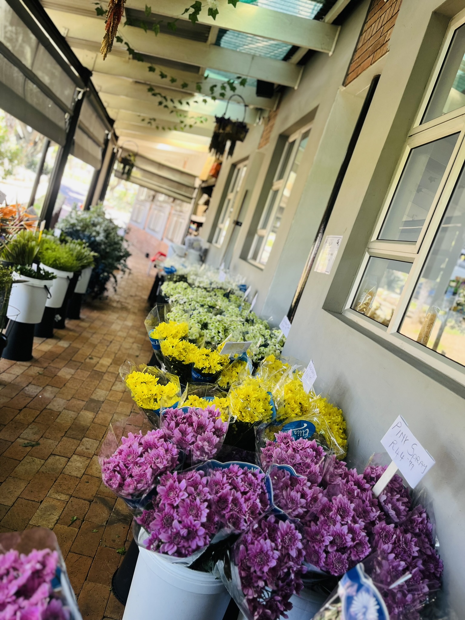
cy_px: 310
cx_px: 232
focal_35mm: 26
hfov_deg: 53.1
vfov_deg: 67.3
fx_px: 466
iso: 64
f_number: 1.6
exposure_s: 1/122
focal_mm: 5.1
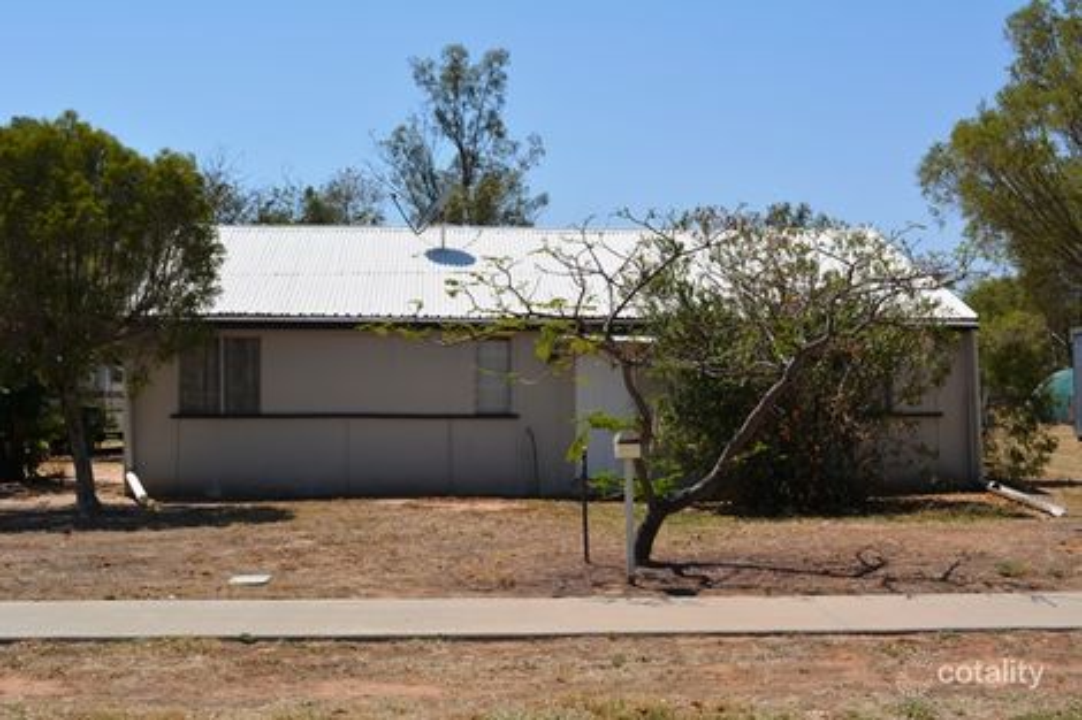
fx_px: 1532
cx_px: 541
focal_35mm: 51
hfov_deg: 38.9
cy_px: 360
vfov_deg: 26.5
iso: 100
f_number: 13
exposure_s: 1/200
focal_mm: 34
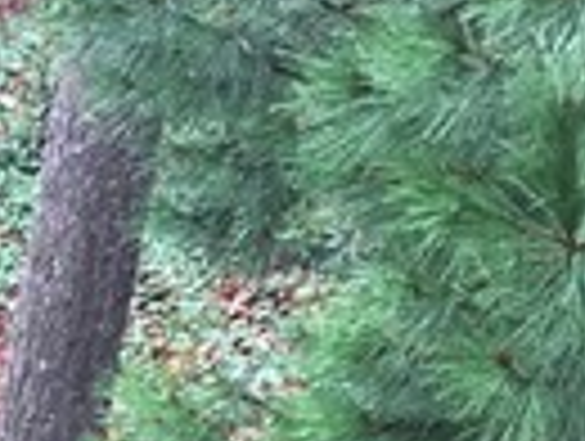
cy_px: 940
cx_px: -770
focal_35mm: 228
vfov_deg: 6.3
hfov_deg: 8.1
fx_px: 3860
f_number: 2.2
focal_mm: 4.15
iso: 32
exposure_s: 1/60
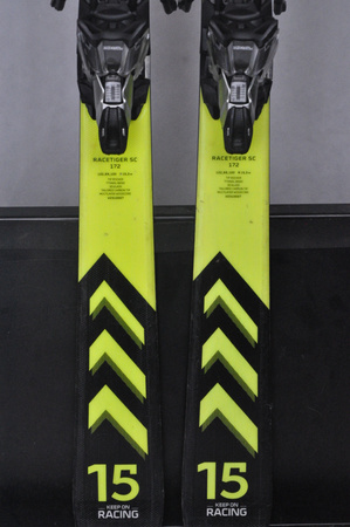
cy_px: 264
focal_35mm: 105
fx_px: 1535
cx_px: 175
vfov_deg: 19.5
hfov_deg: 13.0
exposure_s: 1/125
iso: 3200
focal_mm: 70
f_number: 9.5
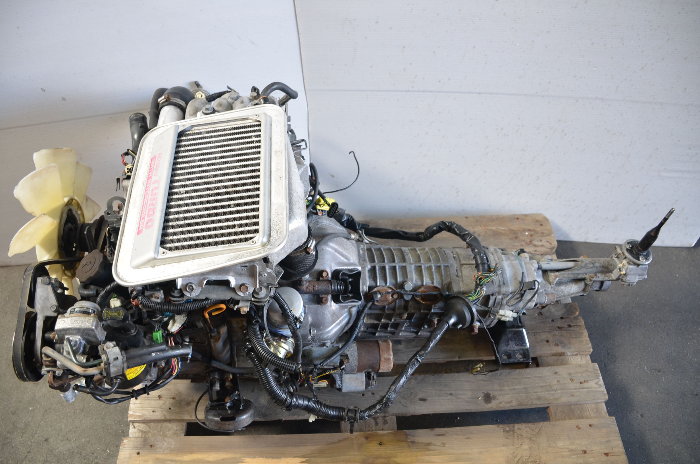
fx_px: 524
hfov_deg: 67.5
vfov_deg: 47.7
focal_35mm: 27
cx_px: 350
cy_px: 232
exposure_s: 1/50
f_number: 3.5
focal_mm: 18
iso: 800
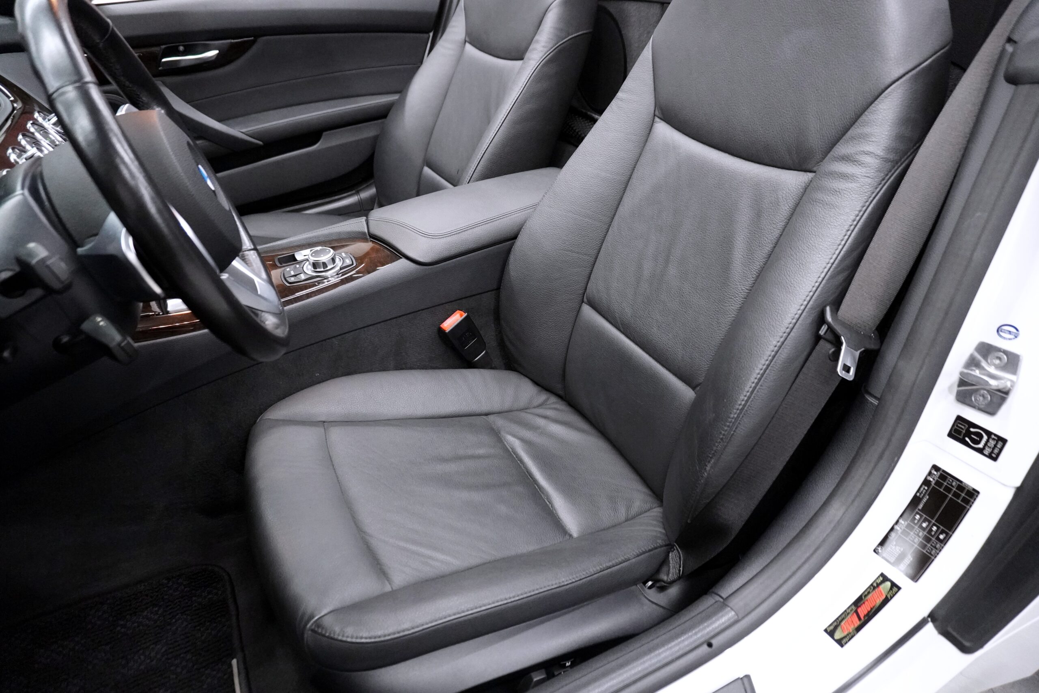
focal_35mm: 24
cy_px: 346
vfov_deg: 53.1
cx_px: 520
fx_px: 693
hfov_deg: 73.7
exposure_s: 1/160
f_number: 3.5
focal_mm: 16
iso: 4000
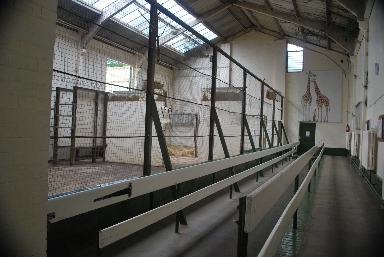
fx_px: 288
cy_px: 128
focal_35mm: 27
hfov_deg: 67.3
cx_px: 192
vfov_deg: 48.0
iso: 400
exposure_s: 1/100
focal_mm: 18
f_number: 3.5
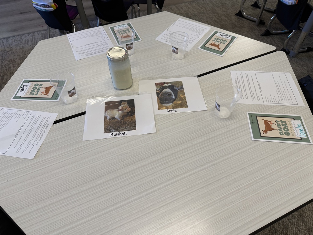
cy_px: 118
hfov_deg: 71.6
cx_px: 156
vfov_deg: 56.8
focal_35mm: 24
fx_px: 217
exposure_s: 1/60
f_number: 1.78
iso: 100
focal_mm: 6.76
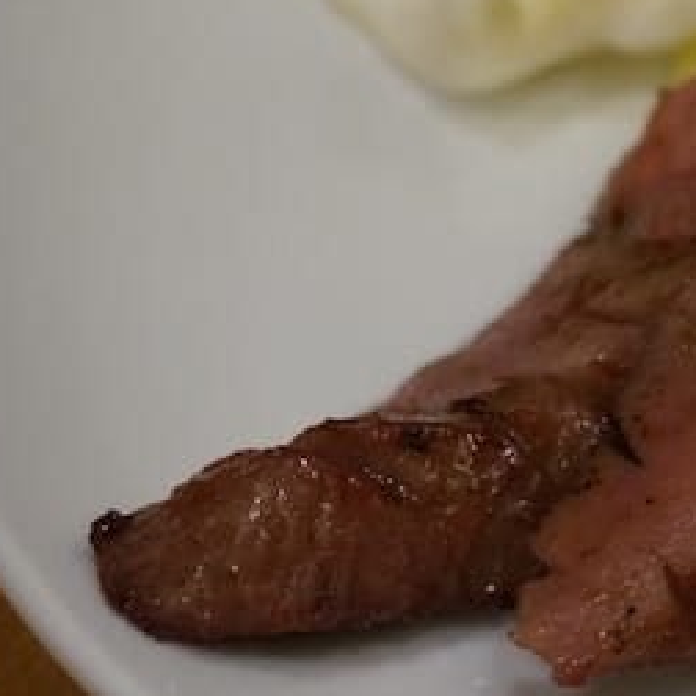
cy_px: 351
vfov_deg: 14.9
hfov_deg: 14.0
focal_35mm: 117
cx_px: 1022
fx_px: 2669
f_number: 4.5
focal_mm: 29
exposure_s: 1/60
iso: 800
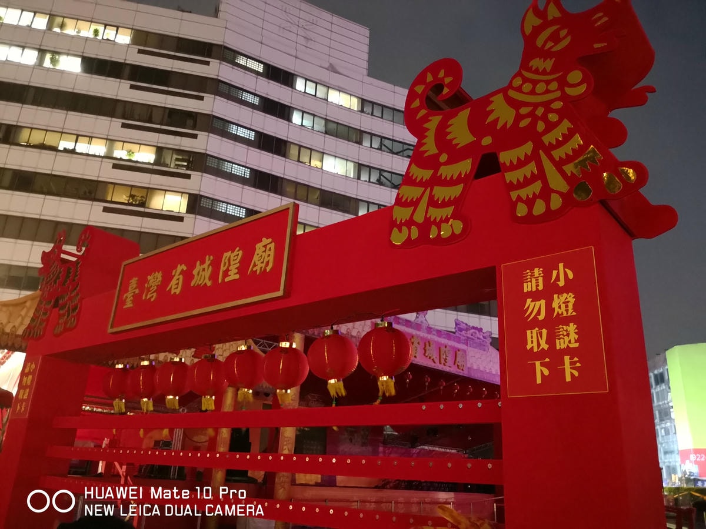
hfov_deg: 65.3
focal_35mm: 27
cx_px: 353
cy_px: 264
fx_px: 551
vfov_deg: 51.4
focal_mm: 3.95
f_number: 1.6
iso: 1250
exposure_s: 1/17.1
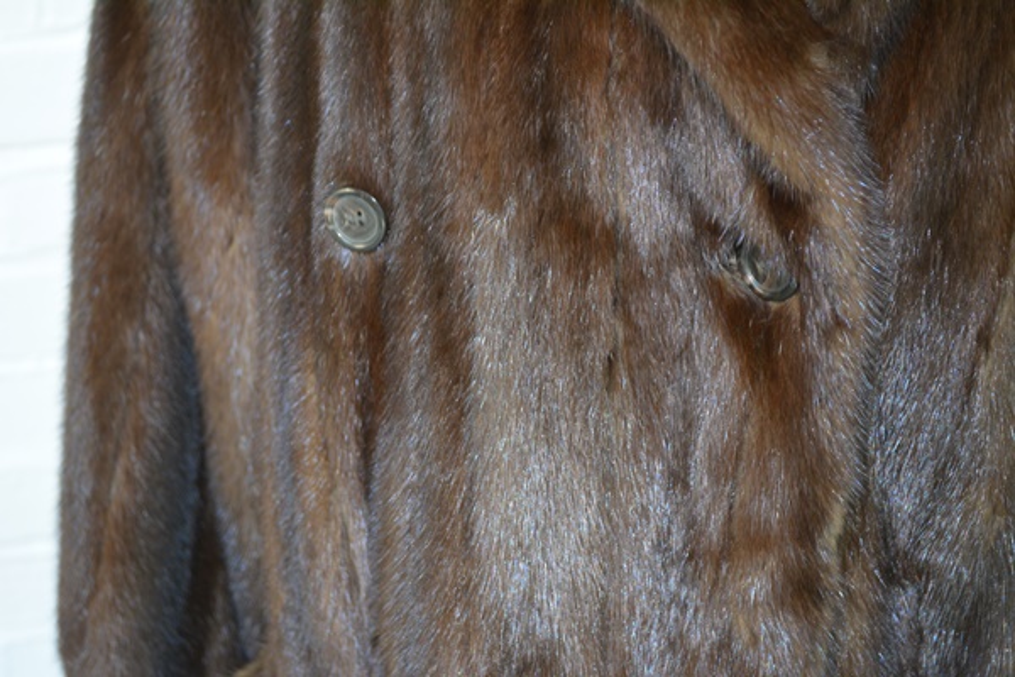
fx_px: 1776
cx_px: 508
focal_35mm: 63
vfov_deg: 21.6
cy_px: 338
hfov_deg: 31.9
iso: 800
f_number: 5.3
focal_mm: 42
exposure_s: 1/60
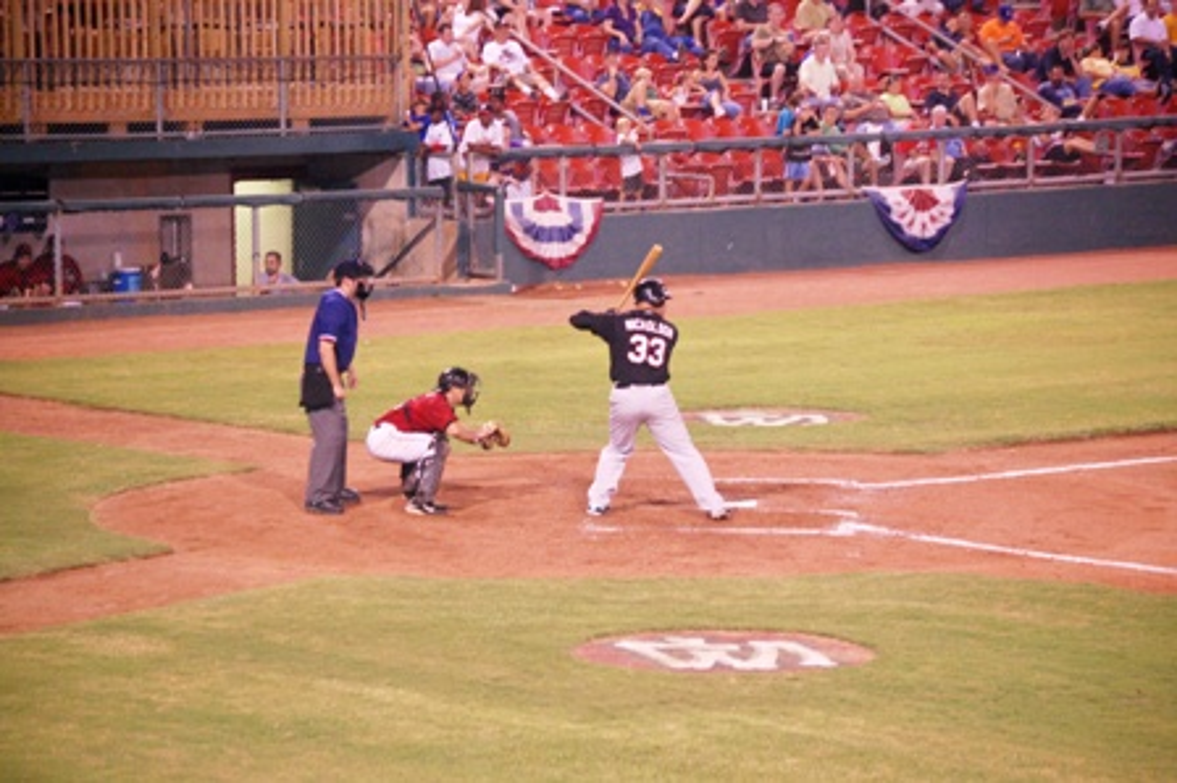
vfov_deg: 9.1
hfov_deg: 13.7
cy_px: 392
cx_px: 588
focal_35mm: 150
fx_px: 4900
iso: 1400
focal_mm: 100
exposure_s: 1/60
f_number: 4.8
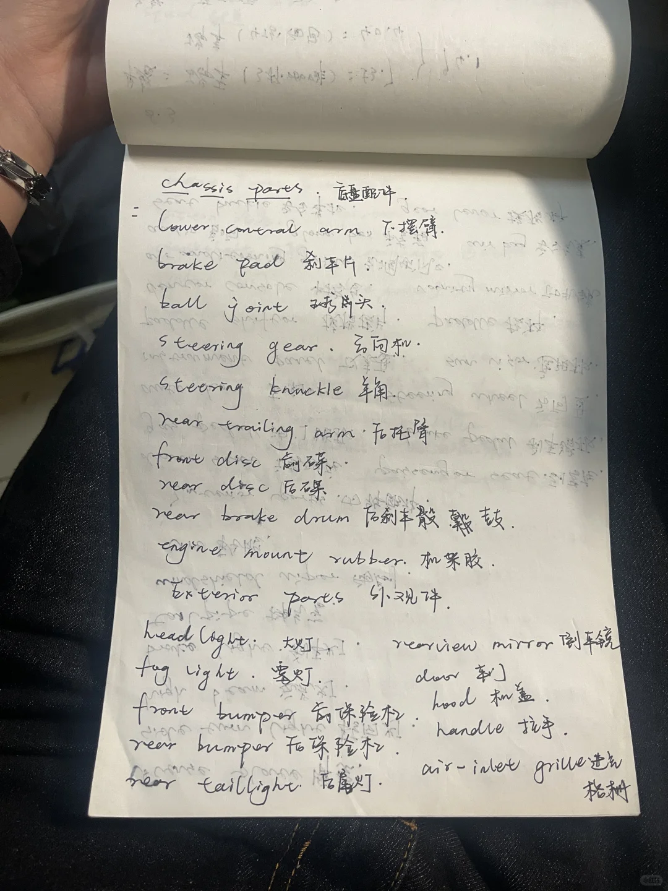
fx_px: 643
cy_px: 446
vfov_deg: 69.4
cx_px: 334
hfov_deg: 54.9
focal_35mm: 25
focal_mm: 5.1
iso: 160
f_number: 1.6
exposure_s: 1/50
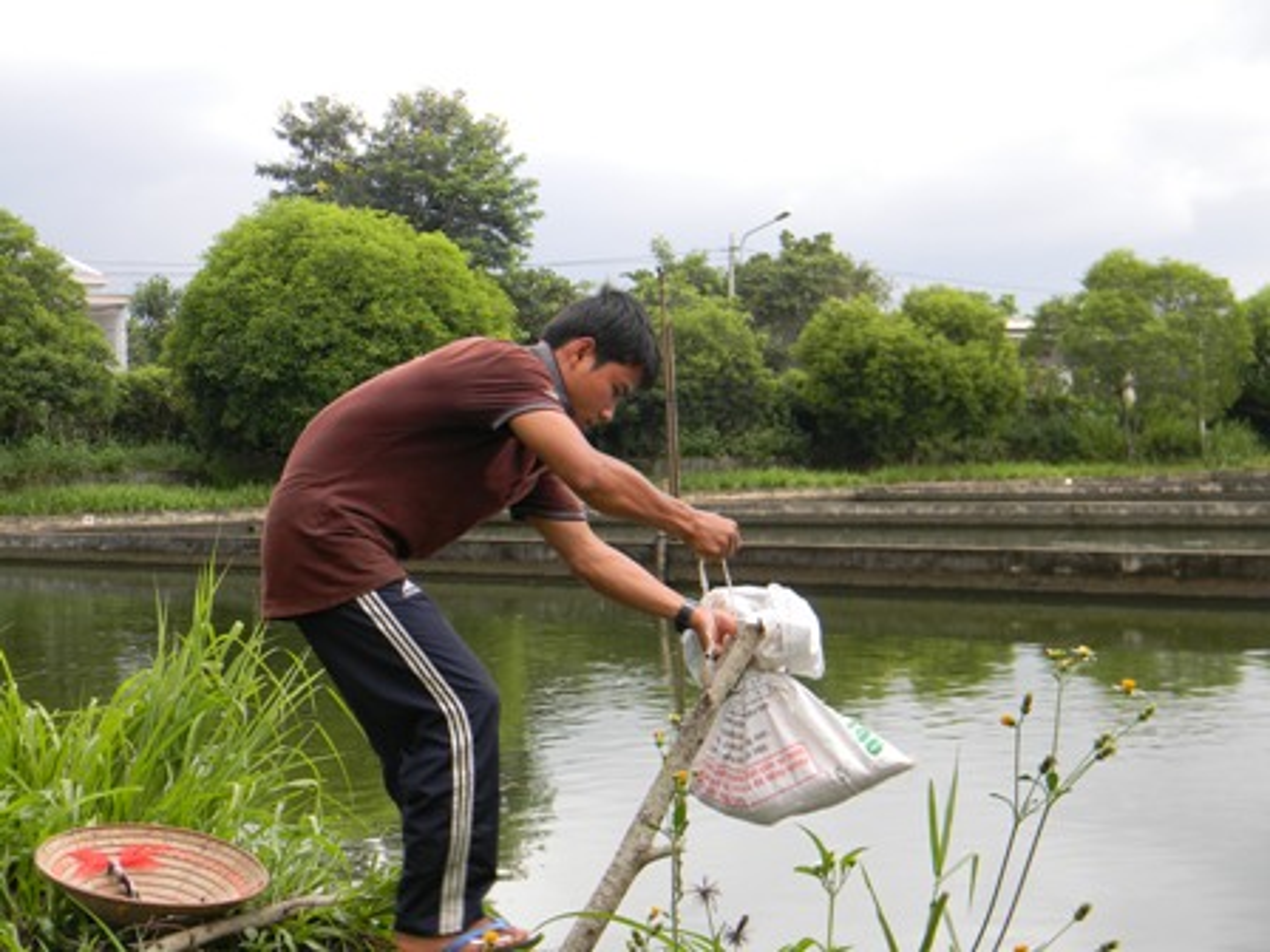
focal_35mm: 56
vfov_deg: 26.1
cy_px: 476
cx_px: 635
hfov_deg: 34.3
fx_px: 2055
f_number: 4.1
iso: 80
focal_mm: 10.1
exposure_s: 1/132
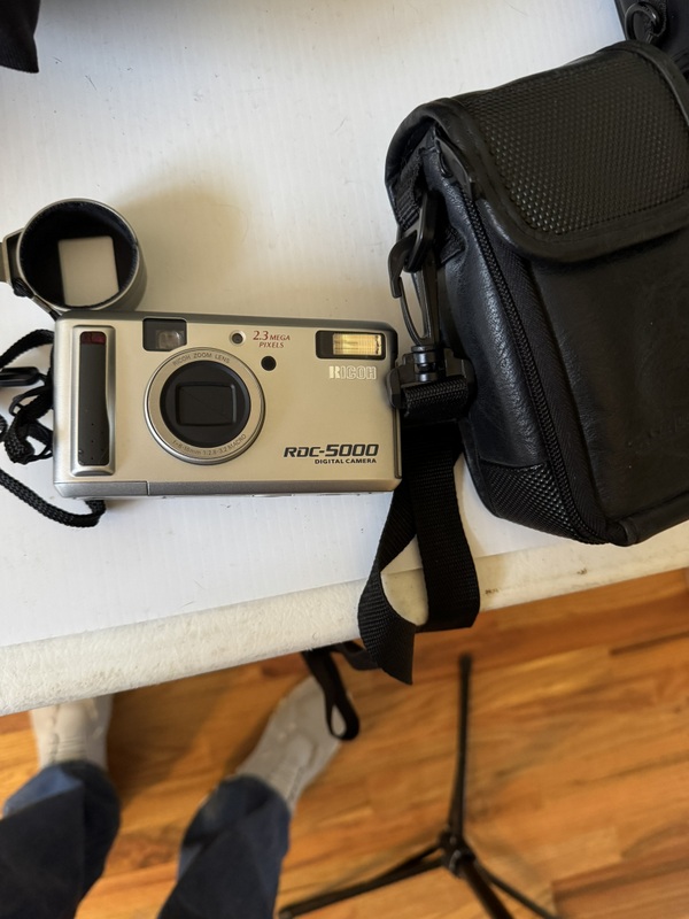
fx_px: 637
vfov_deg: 71.6
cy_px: 460
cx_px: 344
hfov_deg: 56.8
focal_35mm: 24
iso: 800
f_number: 1.78
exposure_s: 1/60
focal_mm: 6.76
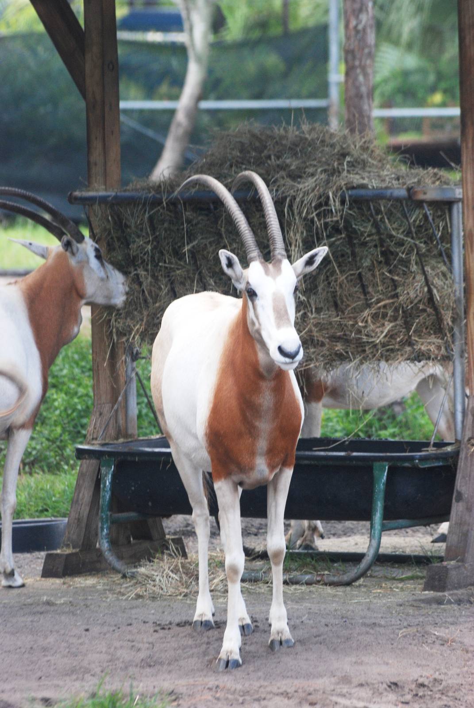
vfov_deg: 6.2
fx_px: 6499
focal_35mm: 330
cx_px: 237
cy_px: 354
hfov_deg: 4.2
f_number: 7.1
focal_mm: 220
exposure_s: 1/160
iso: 400
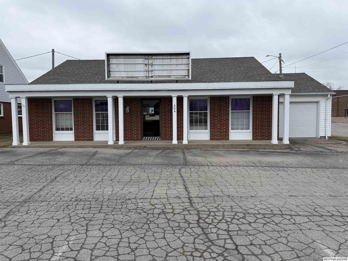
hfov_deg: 71.6
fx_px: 241
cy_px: 130
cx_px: 174
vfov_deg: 56.8
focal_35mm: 24
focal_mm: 6.76
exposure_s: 1/1174
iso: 80
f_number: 1.78
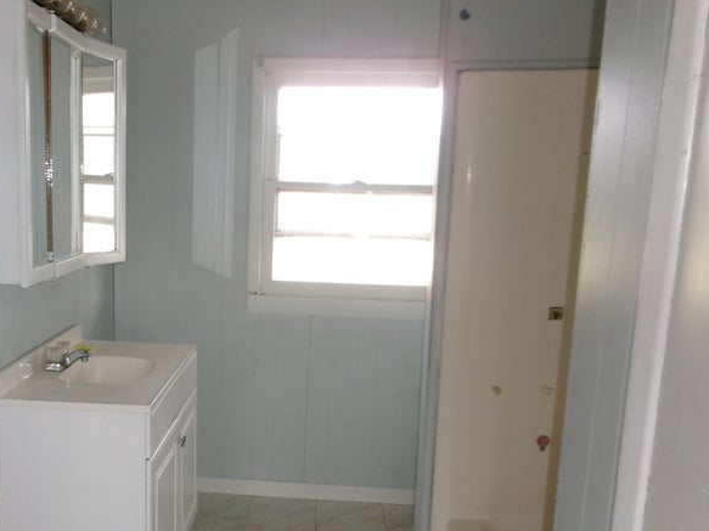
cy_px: 388
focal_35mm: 41
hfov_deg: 45.1
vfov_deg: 34.5
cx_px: 239
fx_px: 840
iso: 250
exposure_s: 1/34
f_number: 3.9
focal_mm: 5.1
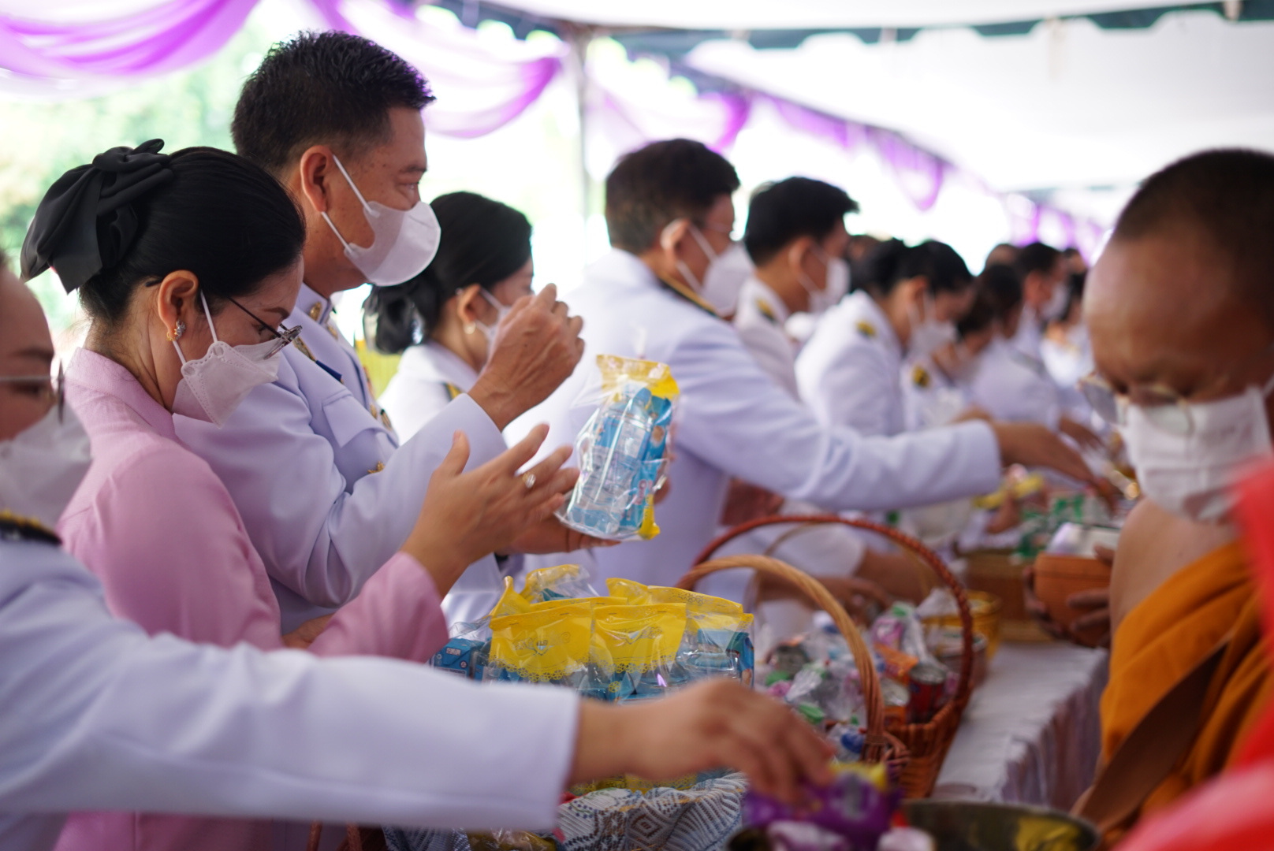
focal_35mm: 50
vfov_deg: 27.0
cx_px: 637
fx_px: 1771
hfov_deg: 39.6
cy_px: 426
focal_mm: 50
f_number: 1.8
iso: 400
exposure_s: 1/100
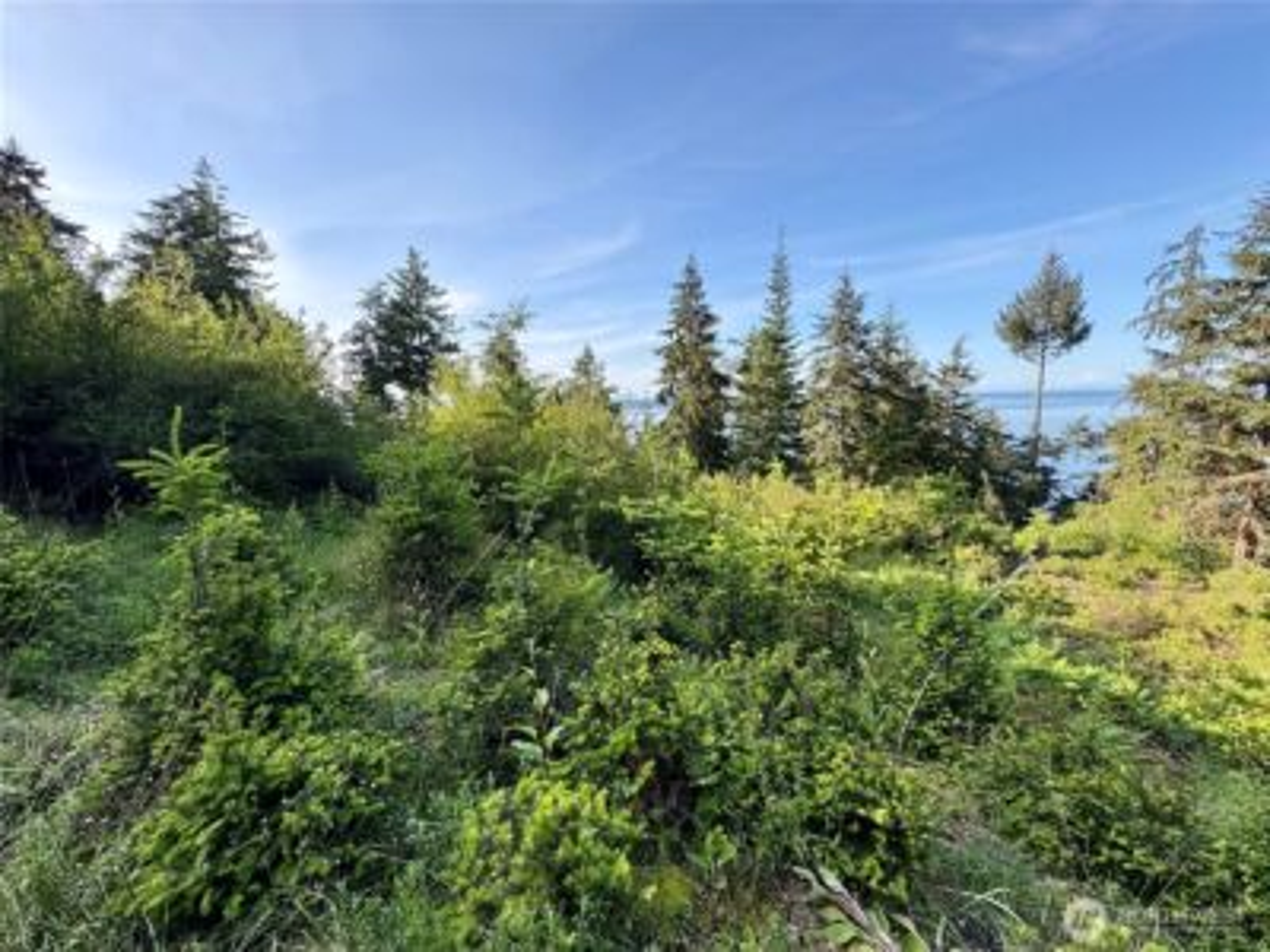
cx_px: 635
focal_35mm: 14
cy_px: 476
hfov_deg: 102.1
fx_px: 514
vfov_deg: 85.7
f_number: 2.2
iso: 64
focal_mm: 2.22
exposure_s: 1/495
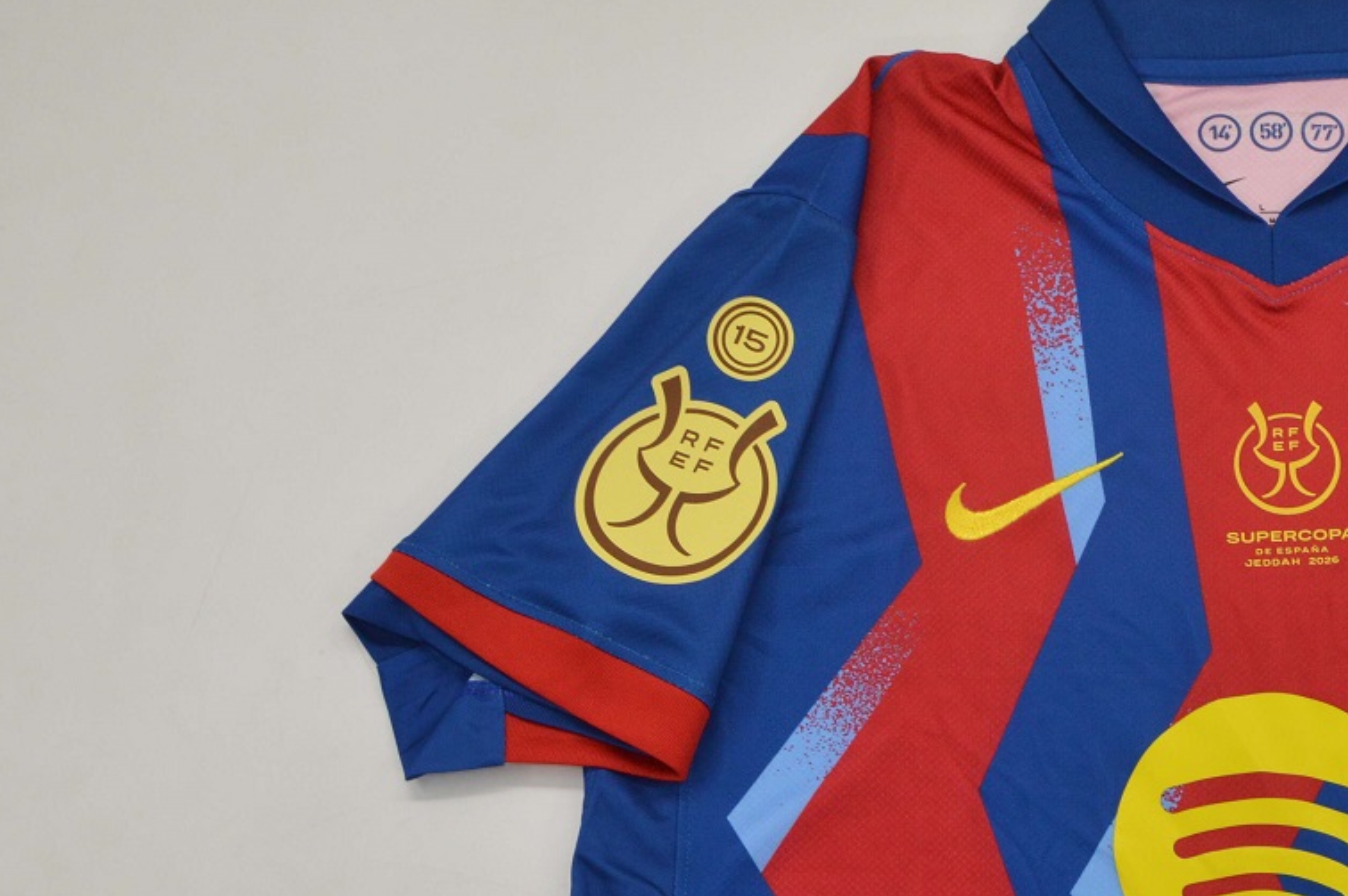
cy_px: 948
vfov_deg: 17.6
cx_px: 1306
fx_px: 2814
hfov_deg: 25.8
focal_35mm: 75
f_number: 8
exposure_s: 1/200
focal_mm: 21
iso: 400
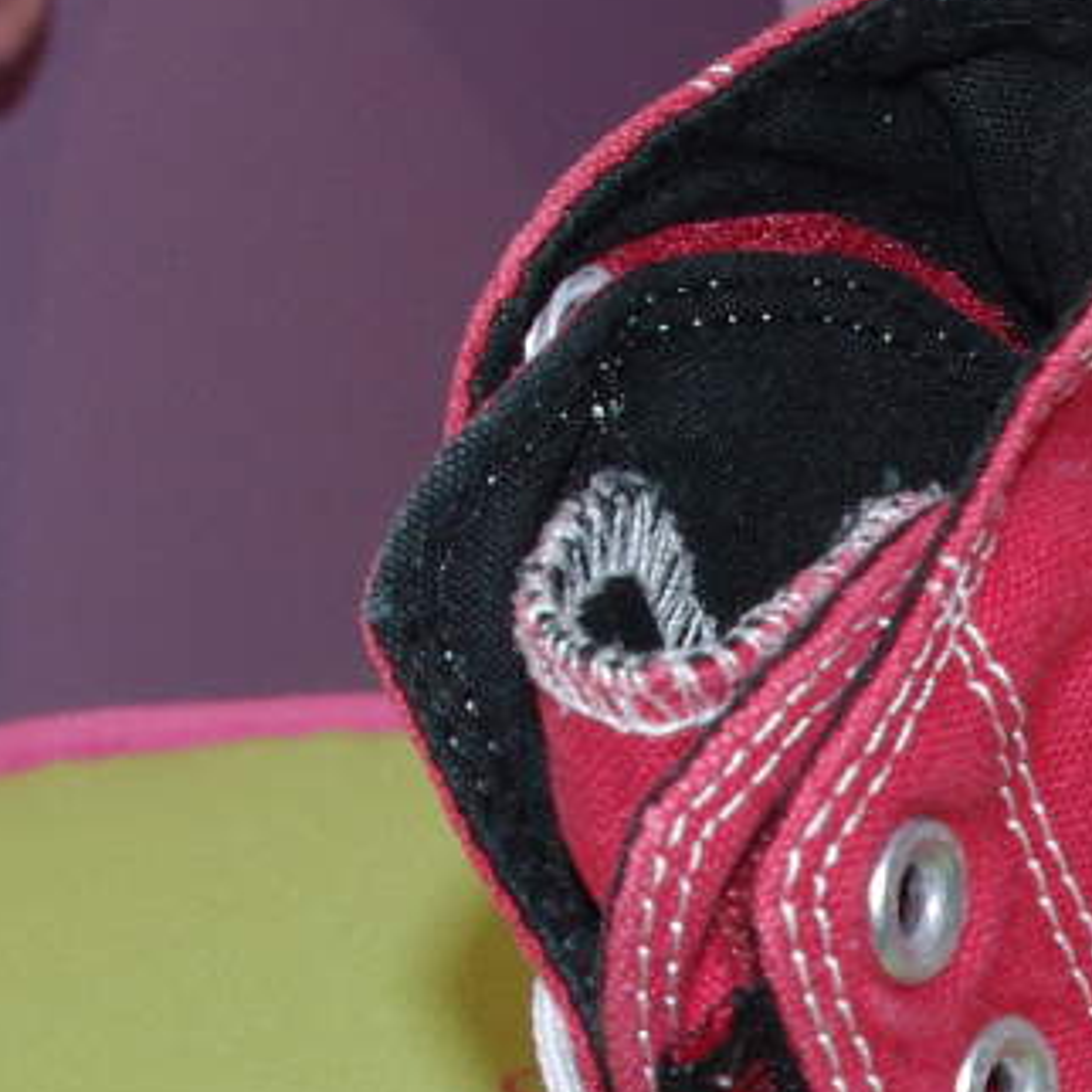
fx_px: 5853
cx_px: 1492
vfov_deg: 10.5
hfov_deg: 10.4
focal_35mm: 164
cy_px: 1194
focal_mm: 24.38
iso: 800
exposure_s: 1/20
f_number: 8
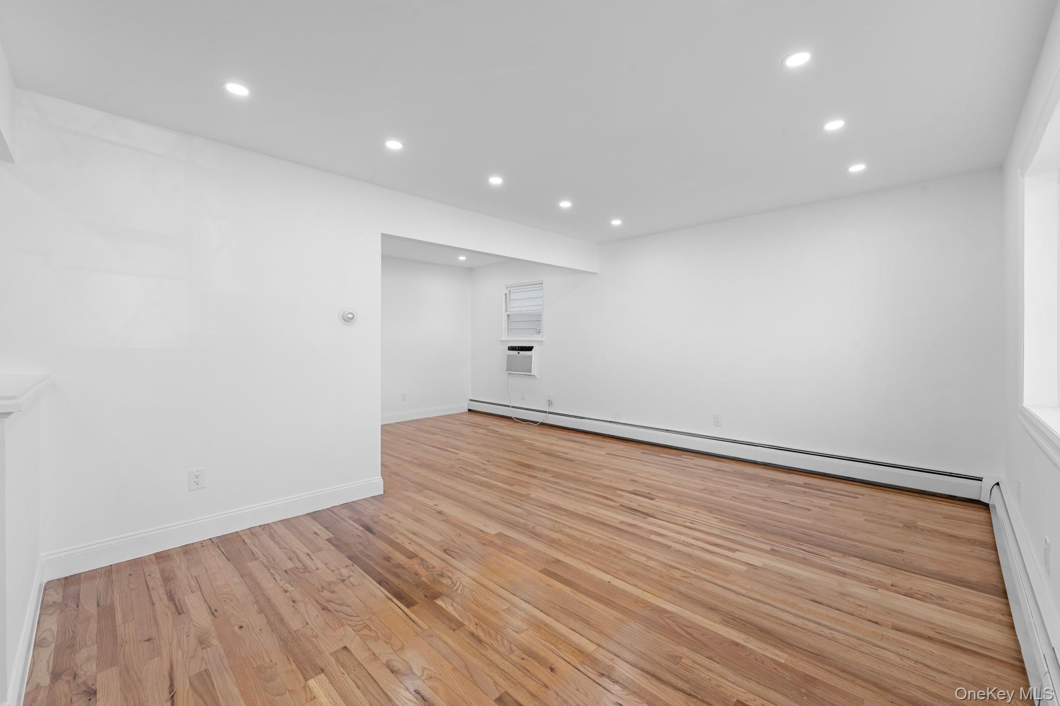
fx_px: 412
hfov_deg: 104.3
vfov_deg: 81.2
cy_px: 353
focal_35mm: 14
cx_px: 530
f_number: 10
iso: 320
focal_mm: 14
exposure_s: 1/8
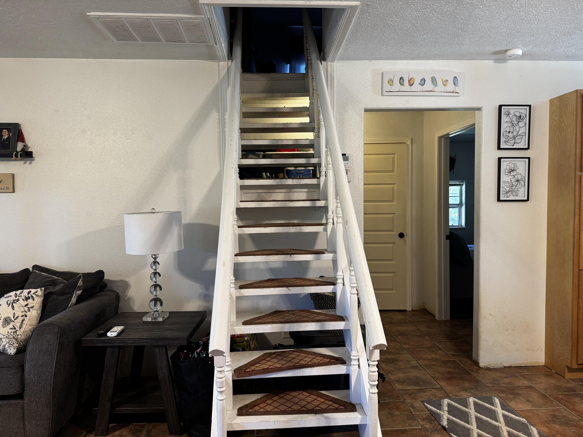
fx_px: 404
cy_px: 218
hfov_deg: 71.6
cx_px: 292
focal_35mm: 24
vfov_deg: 56.8
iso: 160
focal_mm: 6.76
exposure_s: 1/60
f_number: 1.78
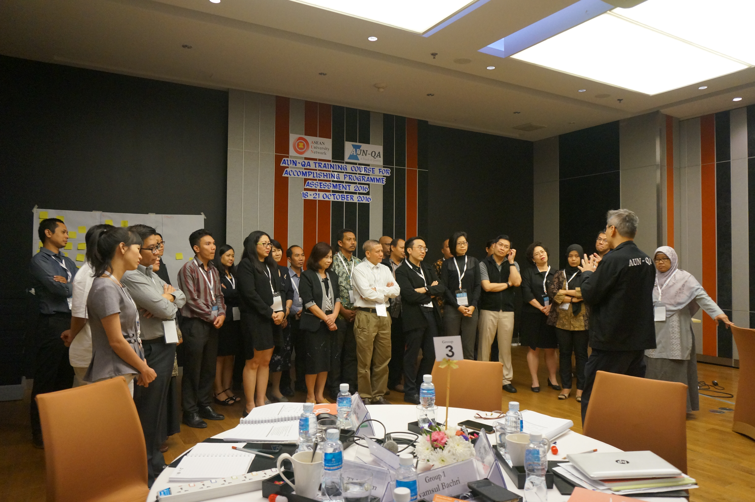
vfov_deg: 50.3
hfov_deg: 70.5
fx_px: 534
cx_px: 378
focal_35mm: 26
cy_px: 251
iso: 2000
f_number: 4
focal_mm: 17
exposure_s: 1/160
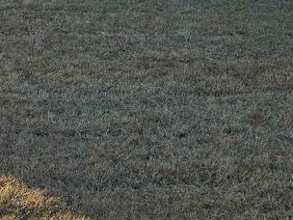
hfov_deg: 19.6
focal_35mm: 97
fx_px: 821
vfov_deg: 14.4
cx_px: -4
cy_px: -90
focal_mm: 6.3
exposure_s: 1/1163
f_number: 1.7
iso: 12
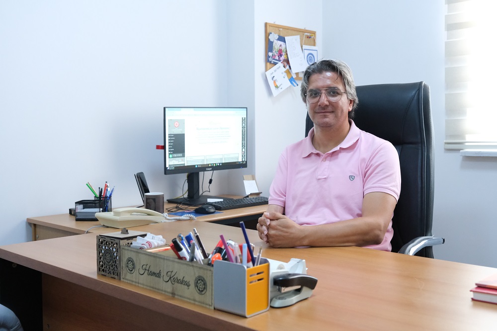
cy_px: 166
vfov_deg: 32.6
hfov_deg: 47.4
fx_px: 566
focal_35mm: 41
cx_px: 248
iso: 6400
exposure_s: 1/125
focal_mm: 27.4
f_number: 4
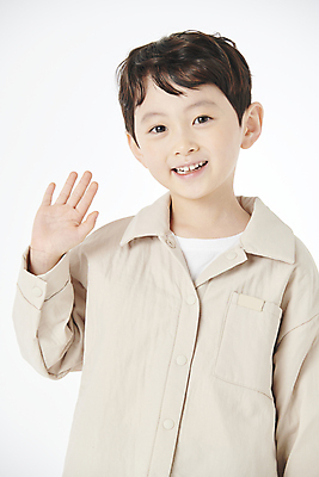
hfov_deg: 7.6
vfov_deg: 11.4
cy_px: 238
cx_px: 160
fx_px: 2390
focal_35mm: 180
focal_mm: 180
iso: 160
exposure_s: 1/125
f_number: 8
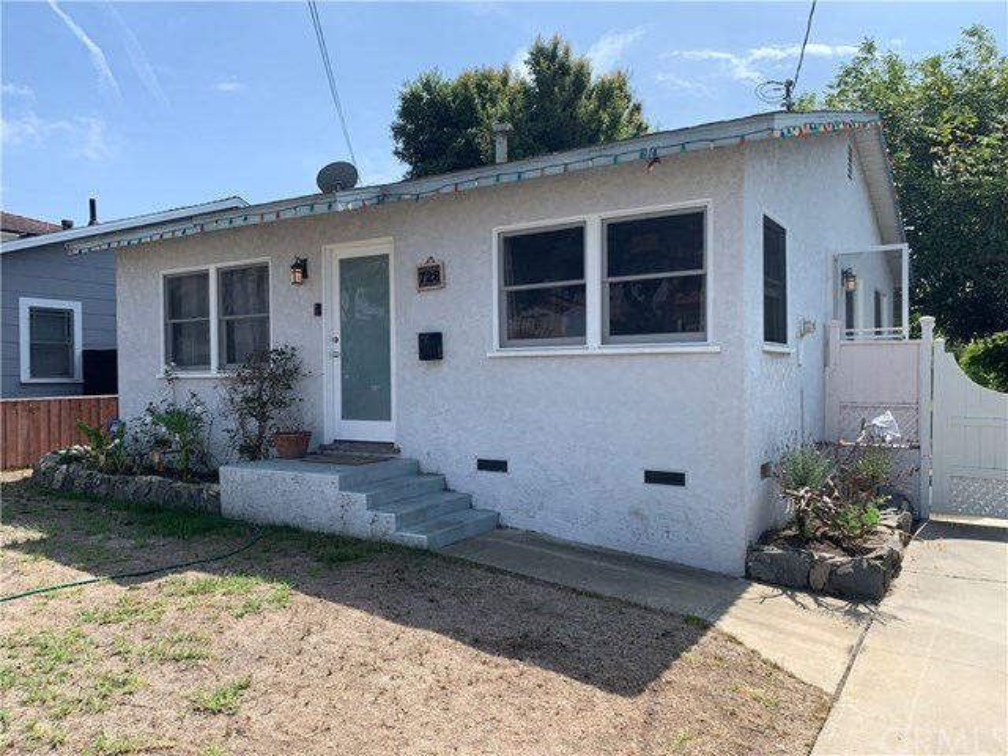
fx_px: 757
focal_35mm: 26
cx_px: 504
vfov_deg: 53.1
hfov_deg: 67.3
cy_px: 378
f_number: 1.8
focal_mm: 4.25
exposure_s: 1/2160
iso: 25
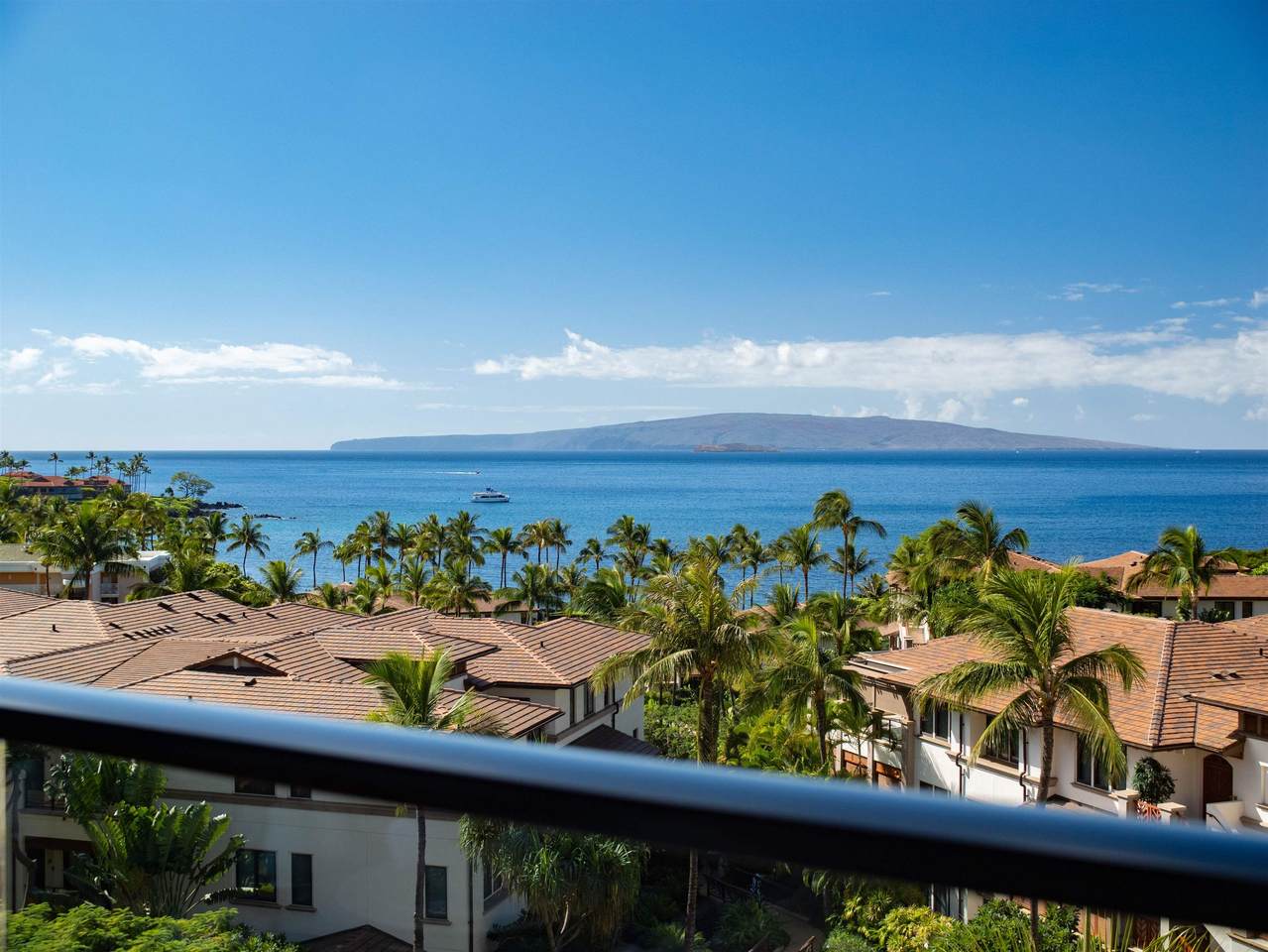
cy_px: 476
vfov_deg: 36.0
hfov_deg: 46.8
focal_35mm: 40
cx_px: 634
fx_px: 1466
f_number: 4
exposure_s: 1/1000
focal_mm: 20
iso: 400
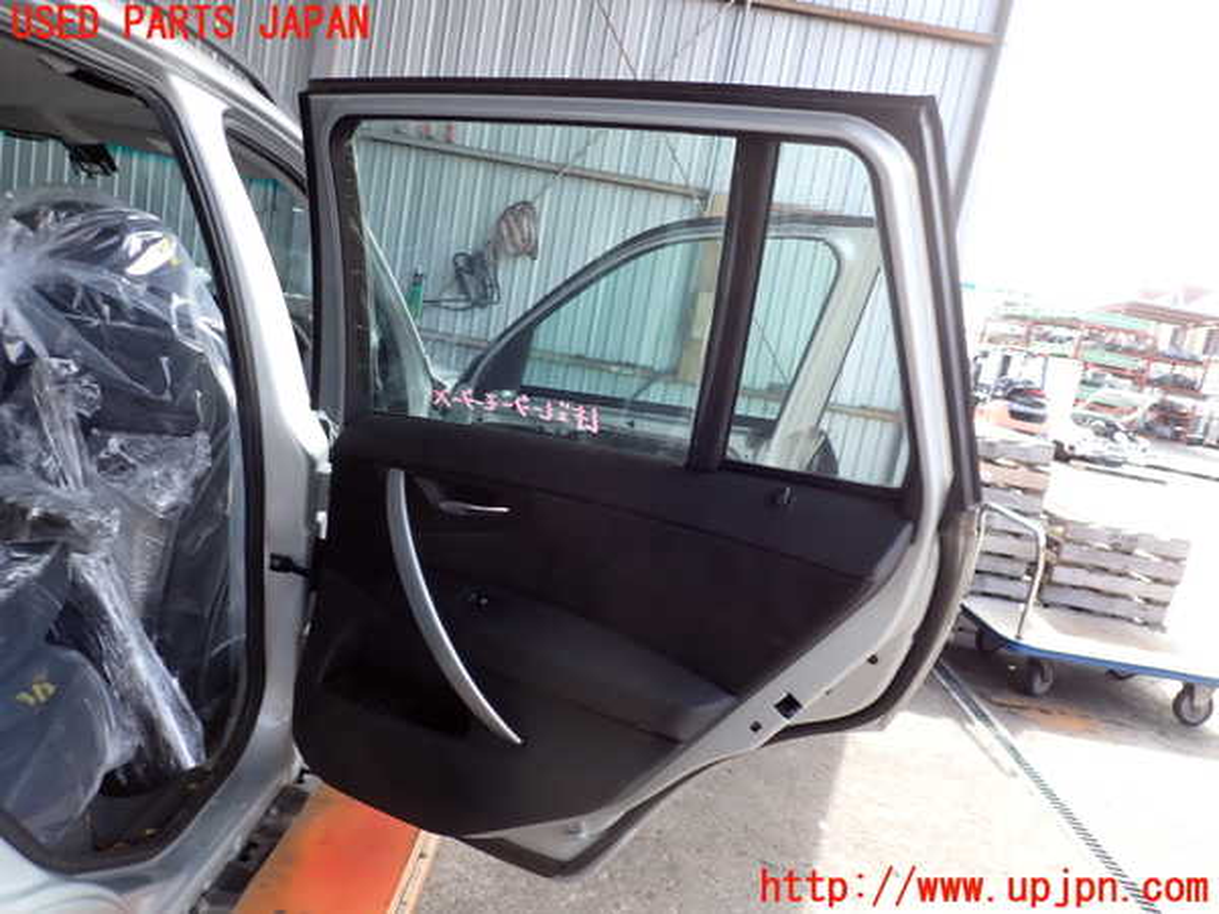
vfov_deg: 54.9
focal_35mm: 25
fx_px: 880
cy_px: 457
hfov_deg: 69.4
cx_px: 610
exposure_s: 1/100
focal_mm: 4.5
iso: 100
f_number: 2.8
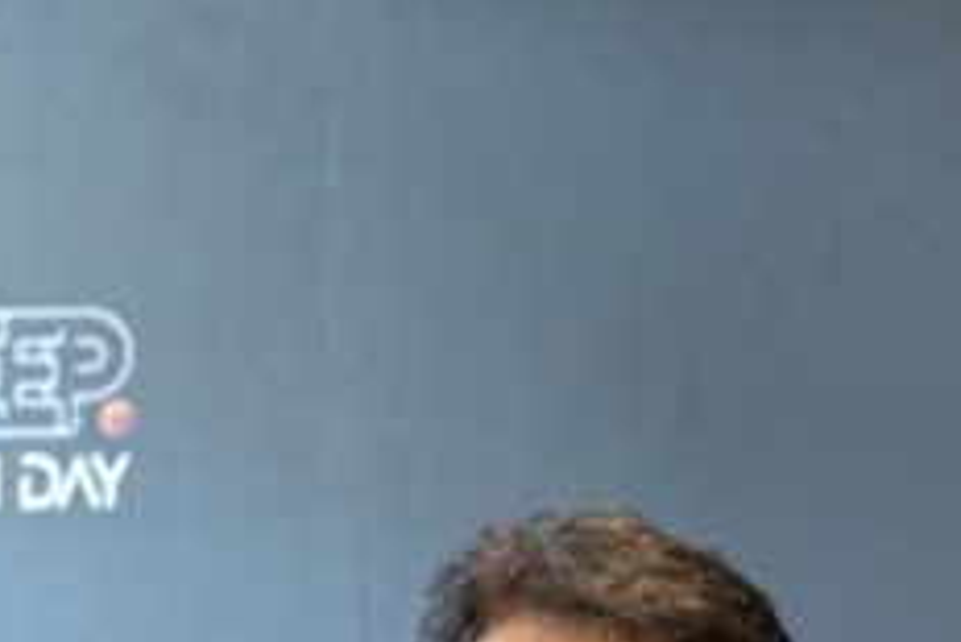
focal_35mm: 172
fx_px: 4594
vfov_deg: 7.7
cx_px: 1603
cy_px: 1164
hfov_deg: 11.3
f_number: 1.78
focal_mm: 6.86
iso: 250
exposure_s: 1/59
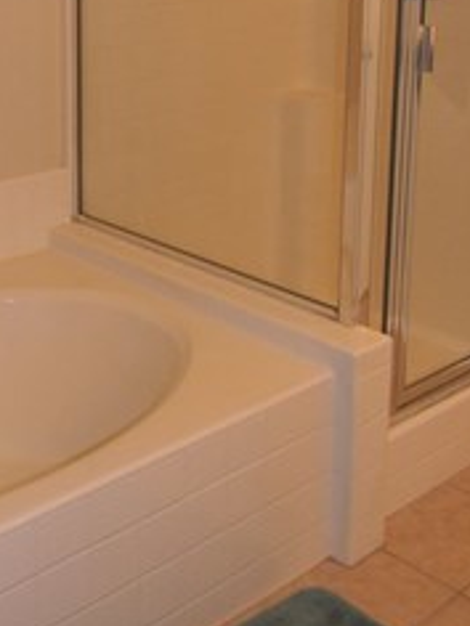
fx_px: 1032
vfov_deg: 32.4
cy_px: 88
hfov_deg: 25.4
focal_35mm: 57
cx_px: 130
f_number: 3.5
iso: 200
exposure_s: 1/26
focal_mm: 5
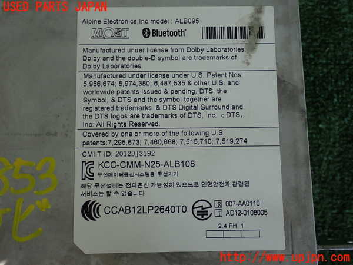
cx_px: 176
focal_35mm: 44
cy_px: 132
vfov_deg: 32.9
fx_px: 449
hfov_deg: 42.9
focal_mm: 7.84
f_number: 2.9
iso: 200
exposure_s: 1/125
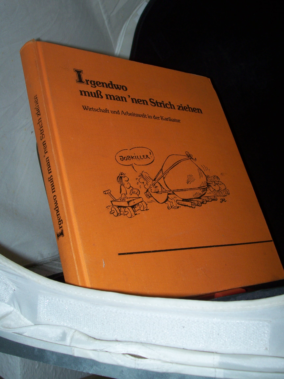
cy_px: 190
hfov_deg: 34.3
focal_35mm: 42
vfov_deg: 44.8
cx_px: 142
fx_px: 459
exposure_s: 1/60
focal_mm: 7
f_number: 2.8
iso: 80
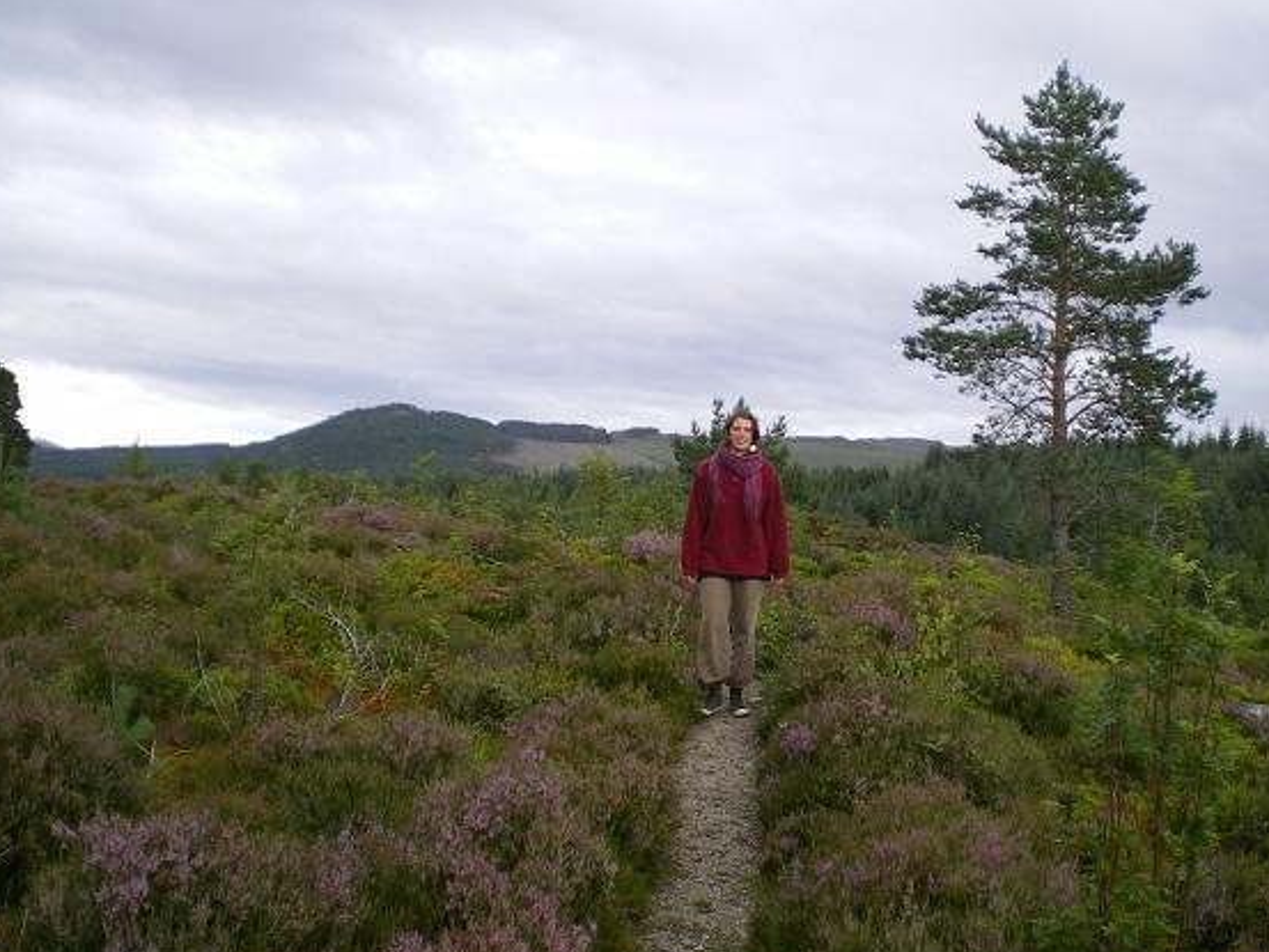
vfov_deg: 32.9
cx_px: 707
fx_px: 1613
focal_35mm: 44
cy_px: 502
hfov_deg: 42.9
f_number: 3.1
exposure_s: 1/50
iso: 64
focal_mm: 6.3
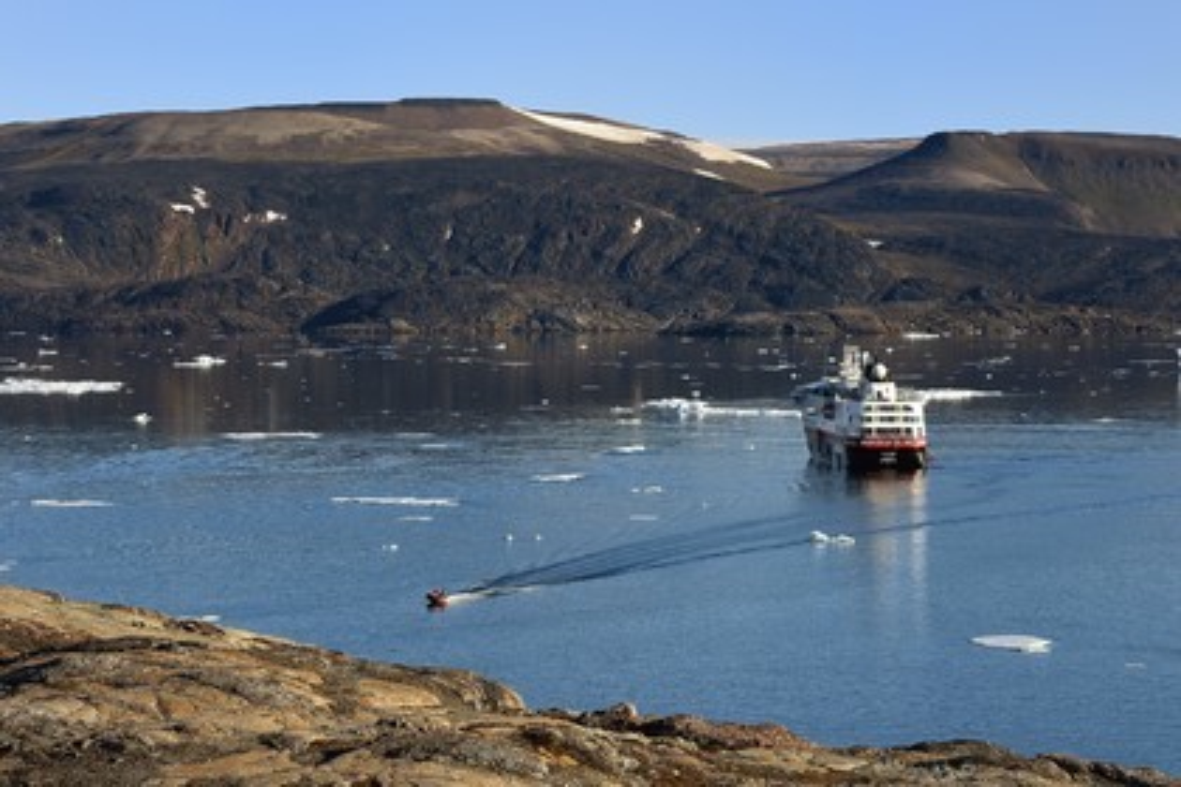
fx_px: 4264
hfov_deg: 15.8
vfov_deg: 10.5
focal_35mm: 130
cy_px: 394
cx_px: 590
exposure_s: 1/320
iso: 200
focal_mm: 130
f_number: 13
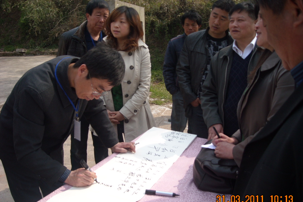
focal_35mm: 37
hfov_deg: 51.9
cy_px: 108
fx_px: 311
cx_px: 152
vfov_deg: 35.9
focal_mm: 5.7
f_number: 5.6
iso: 64
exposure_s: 1/148
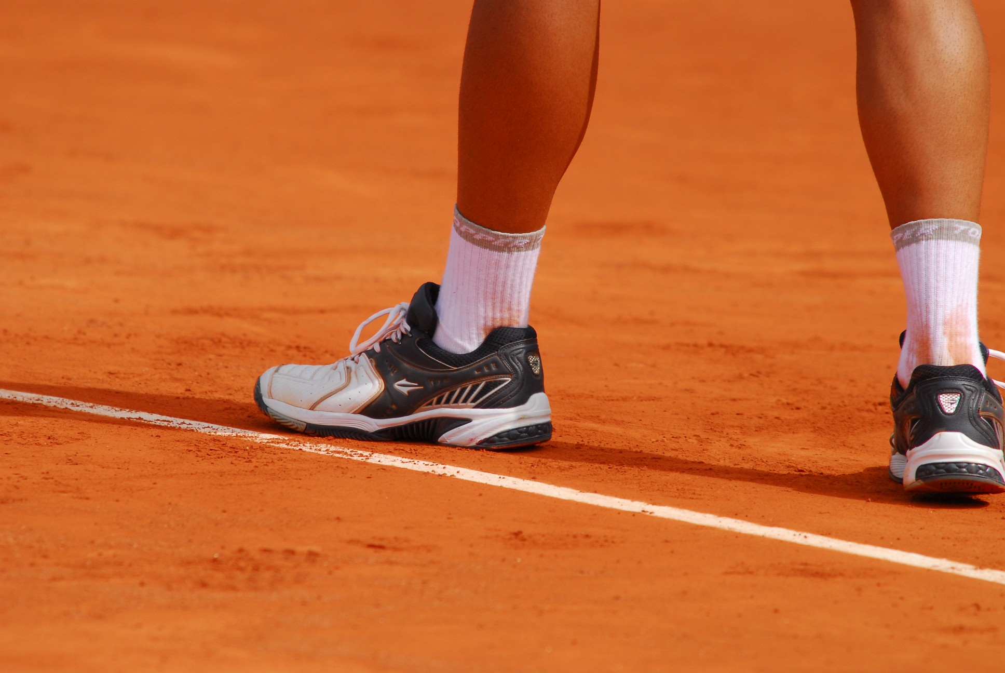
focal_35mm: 420
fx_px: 11739
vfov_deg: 3.3
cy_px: 336
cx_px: 502
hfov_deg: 4.9
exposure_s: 1/1250
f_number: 5.6
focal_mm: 280
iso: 320
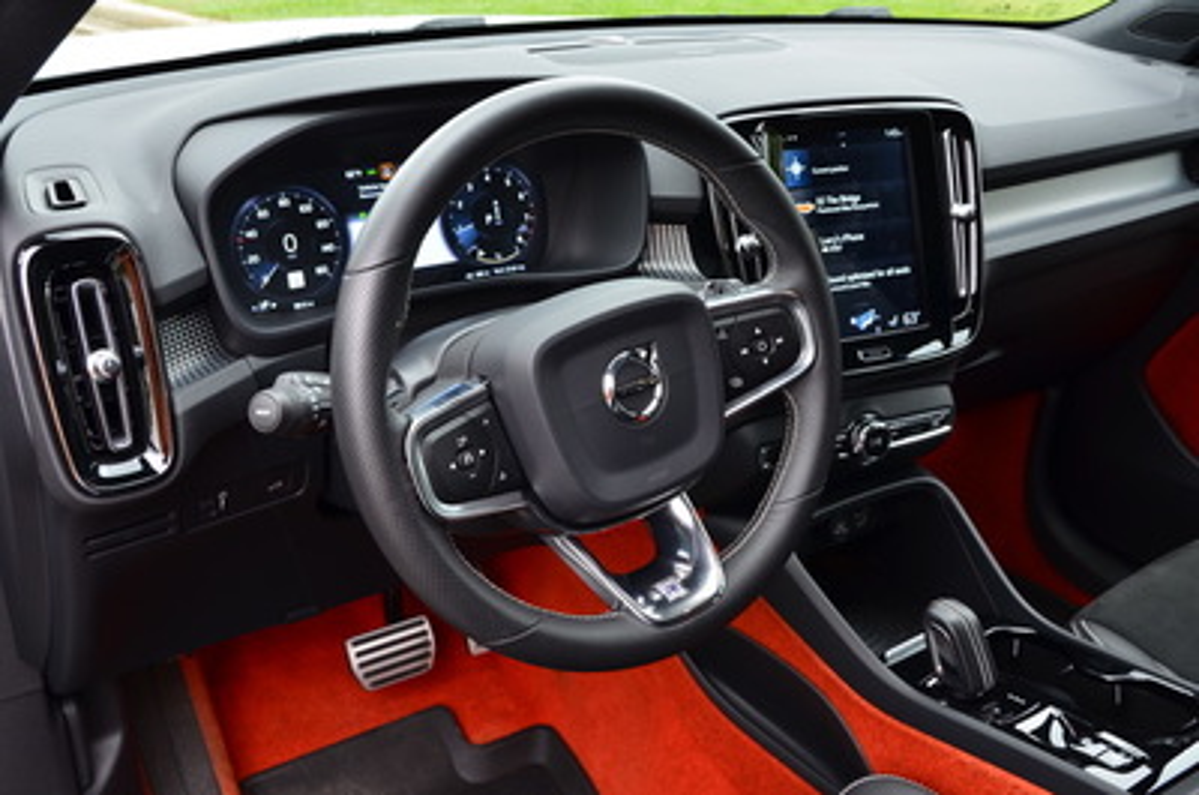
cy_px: 398
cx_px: 600
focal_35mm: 36
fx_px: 1197
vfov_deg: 36.7
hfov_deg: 53.2
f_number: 8
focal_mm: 24
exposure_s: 1/20
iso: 400
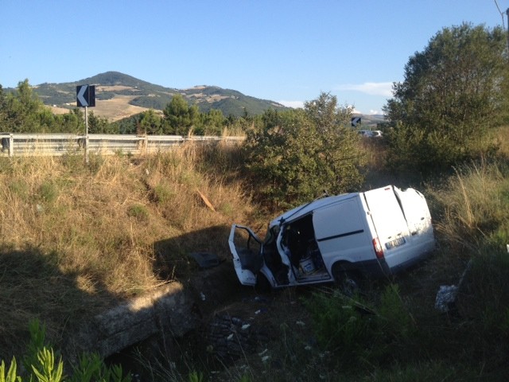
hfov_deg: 52.6
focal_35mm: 35
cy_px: 191
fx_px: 515
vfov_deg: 40.7
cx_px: 254
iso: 50
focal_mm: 4.28
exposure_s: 1/778
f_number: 2.4
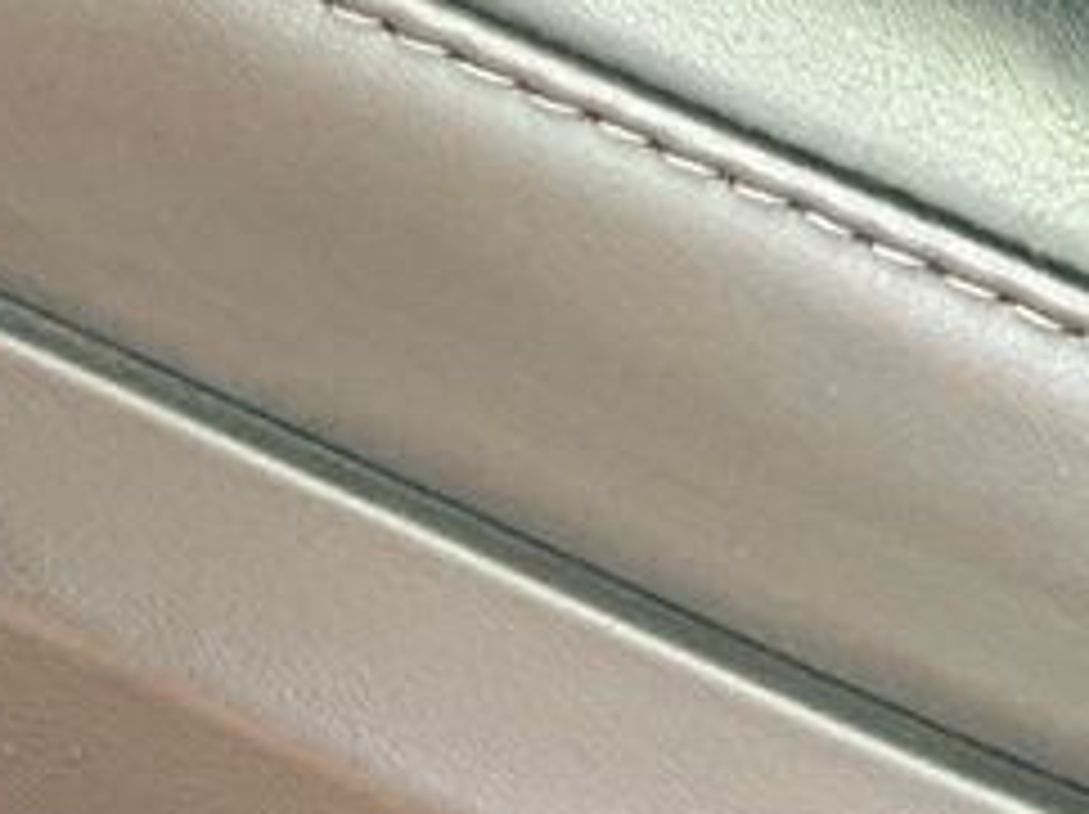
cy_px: 845
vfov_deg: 7.2
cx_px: -279
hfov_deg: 9.6
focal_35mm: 204
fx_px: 6411
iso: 800
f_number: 2.8
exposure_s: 1/15
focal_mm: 9
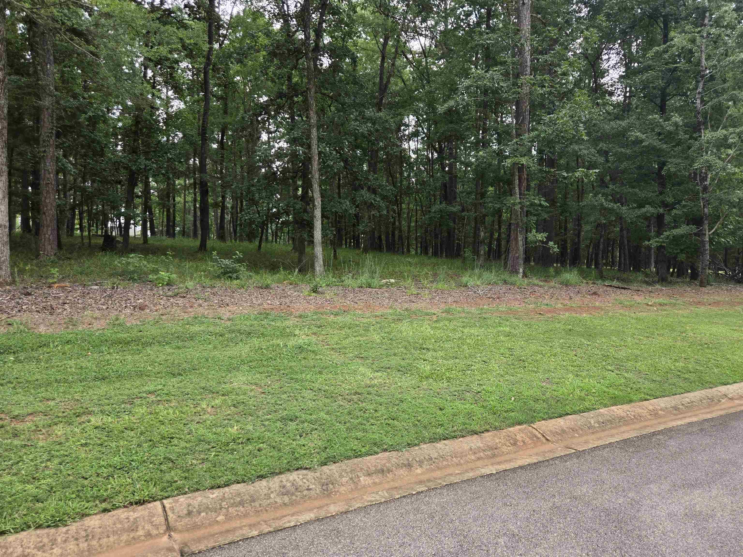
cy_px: 278
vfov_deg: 58.9
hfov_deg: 73.9
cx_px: 372
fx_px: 494
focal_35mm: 23
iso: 80
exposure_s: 1/508
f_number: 1.8
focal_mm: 5.4
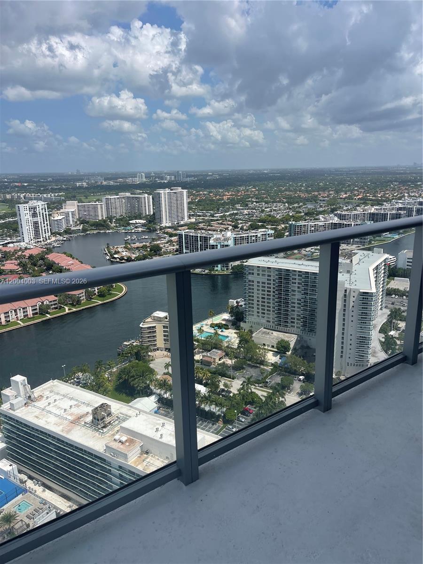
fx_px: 424
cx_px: 212
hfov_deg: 53.1
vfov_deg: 67.3
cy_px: 282
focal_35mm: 26
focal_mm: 5.1
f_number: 1.6
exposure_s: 1/5128
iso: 32
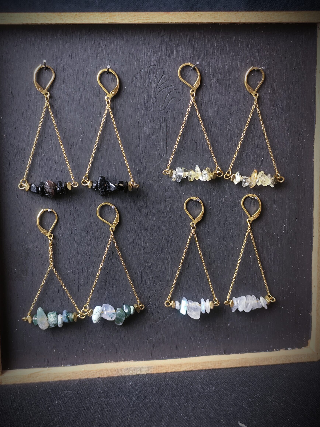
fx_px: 629
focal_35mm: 51
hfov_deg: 28.6
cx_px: 150
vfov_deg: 37.5
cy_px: 210
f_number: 1.65
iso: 250
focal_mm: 6.19
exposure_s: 1/25
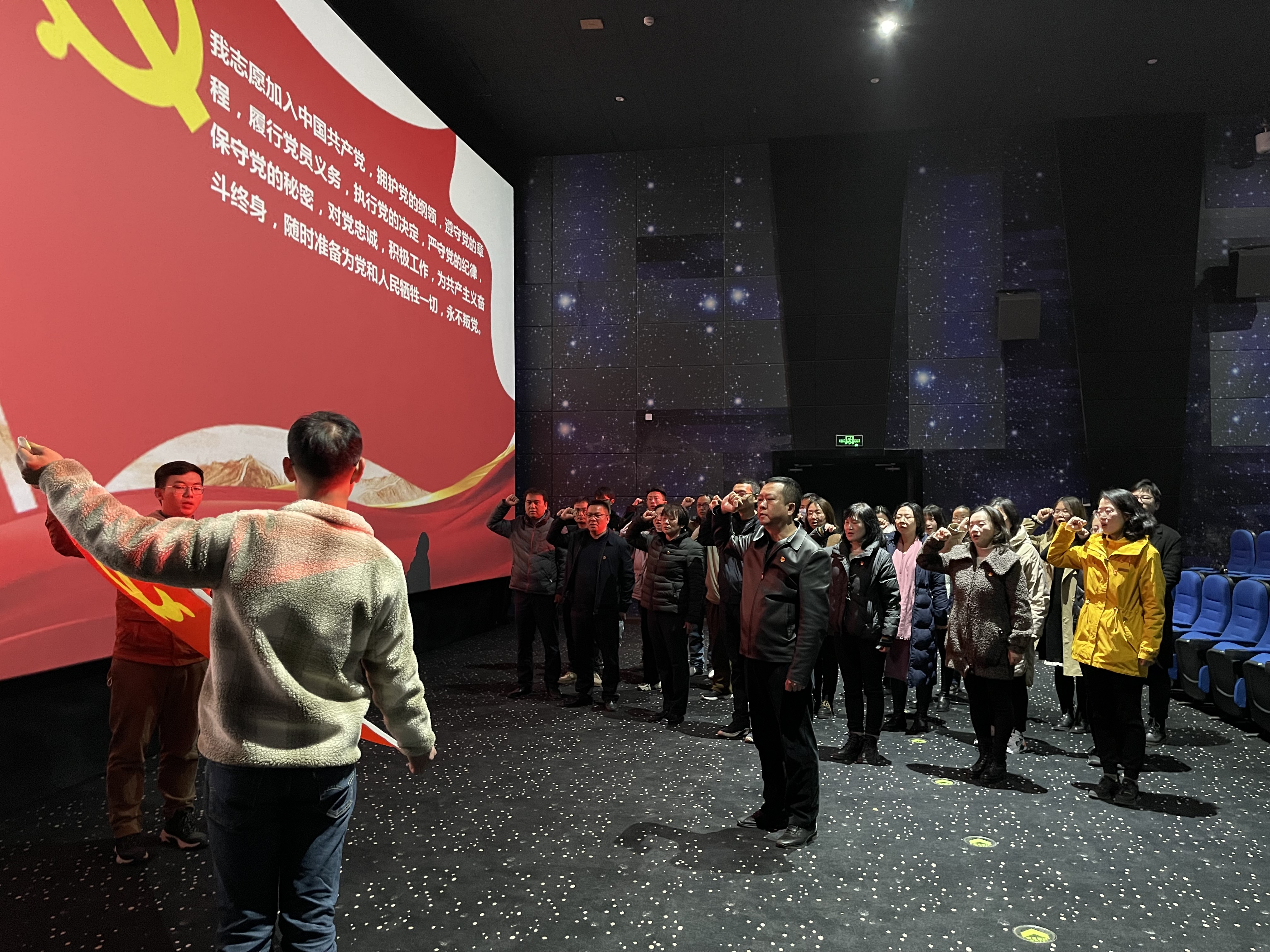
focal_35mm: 26
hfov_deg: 67.3
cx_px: 635
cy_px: 476
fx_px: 954
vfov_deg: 53.1
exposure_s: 1/25
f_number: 1.6
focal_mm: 5.1
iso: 640
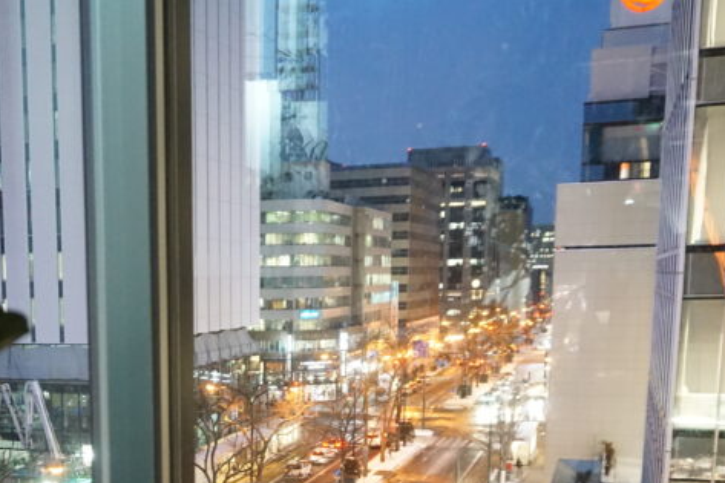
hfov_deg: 36.9
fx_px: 1047
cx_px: 144
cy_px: 487
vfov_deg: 24.7
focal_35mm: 52
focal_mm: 16
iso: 3200
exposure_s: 1/40
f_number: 3.5
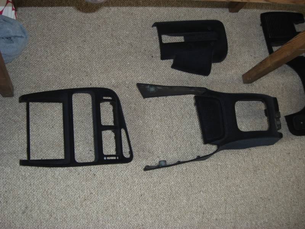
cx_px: 152
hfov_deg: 49.0
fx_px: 335
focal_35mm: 38
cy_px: 114
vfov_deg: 37.7
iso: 100
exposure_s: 1/30
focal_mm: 7.9
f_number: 2.8
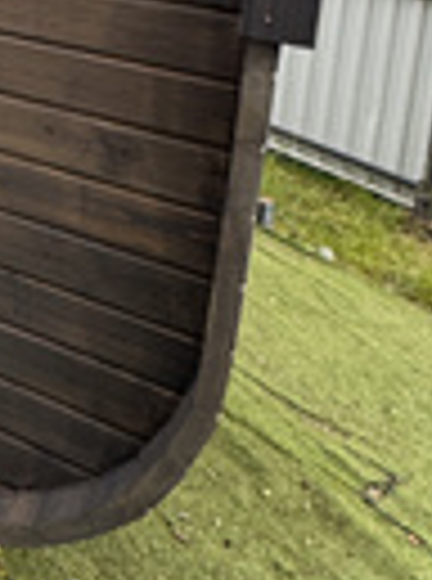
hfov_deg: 23.9
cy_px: -103
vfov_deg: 32.7
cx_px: -200
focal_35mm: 49
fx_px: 819
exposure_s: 1/99
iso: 250
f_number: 2.2
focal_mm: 2.22
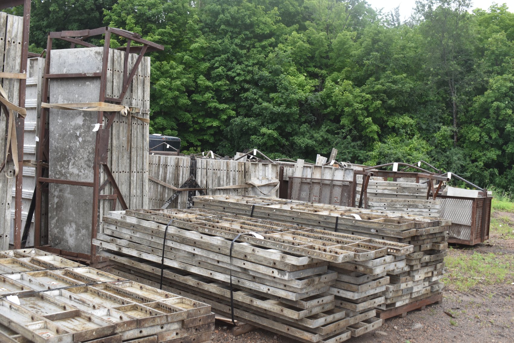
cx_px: 257
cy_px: 172
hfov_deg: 46.4
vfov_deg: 31.9
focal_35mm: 42
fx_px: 600
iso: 400
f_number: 7.1
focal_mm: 28
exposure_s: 1/60
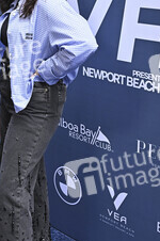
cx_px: 21
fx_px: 461
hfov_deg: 19.4
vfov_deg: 29.3
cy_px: 119
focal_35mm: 69
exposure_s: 1/320
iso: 800
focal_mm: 39
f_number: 7.1
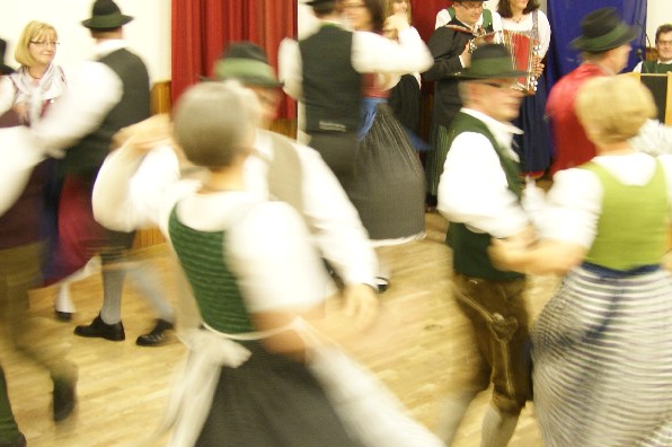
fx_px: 1268
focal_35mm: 68
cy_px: 221
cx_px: 397
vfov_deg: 20.0
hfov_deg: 29.6
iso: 400
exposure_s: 1/8
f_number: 2.8
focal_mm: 18
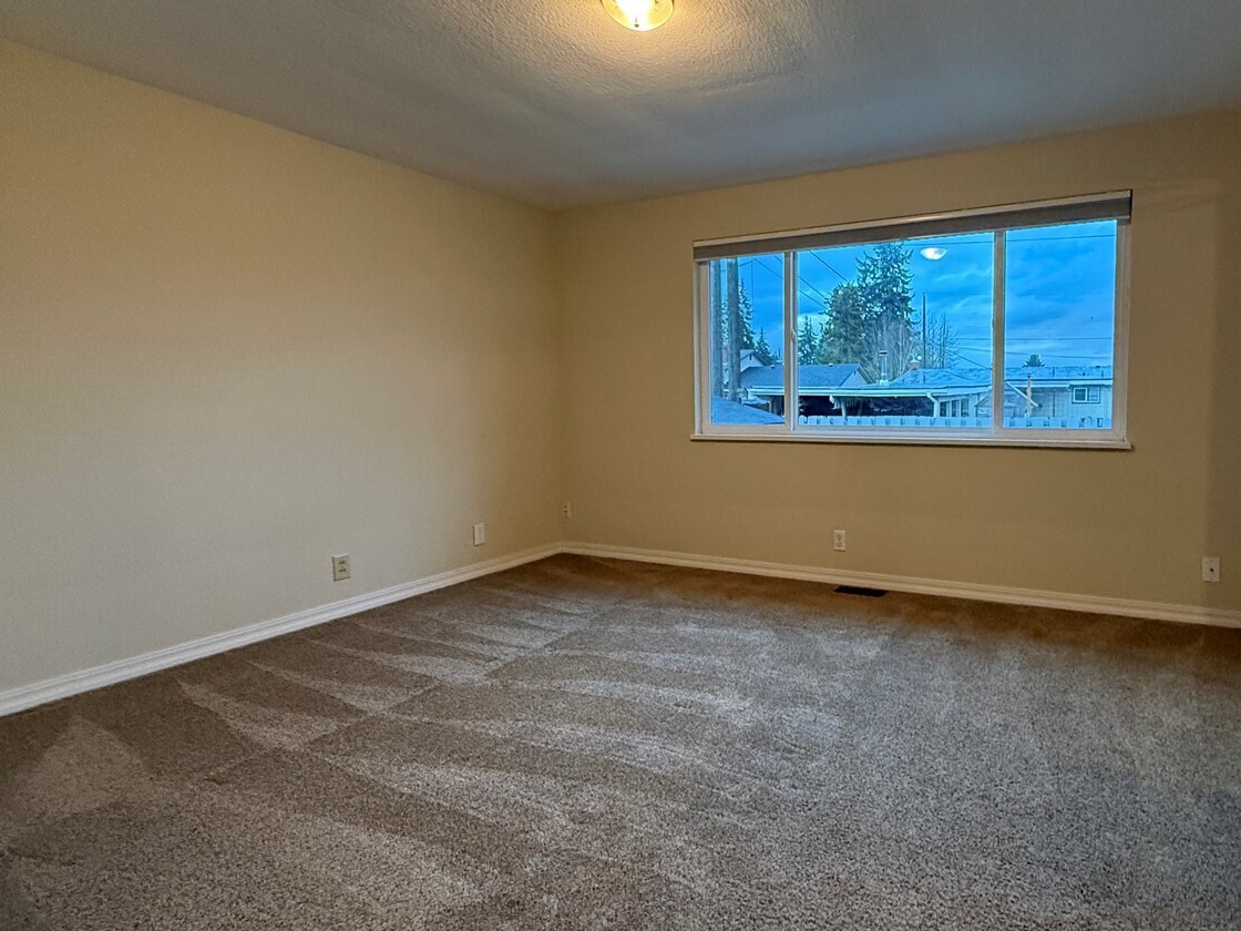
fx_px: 717
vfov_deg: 65.9
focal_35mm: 20
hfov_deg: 80.1
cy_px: 448
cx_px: 781
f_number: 2.2
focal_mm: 2.22
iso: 640
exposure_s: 1/120
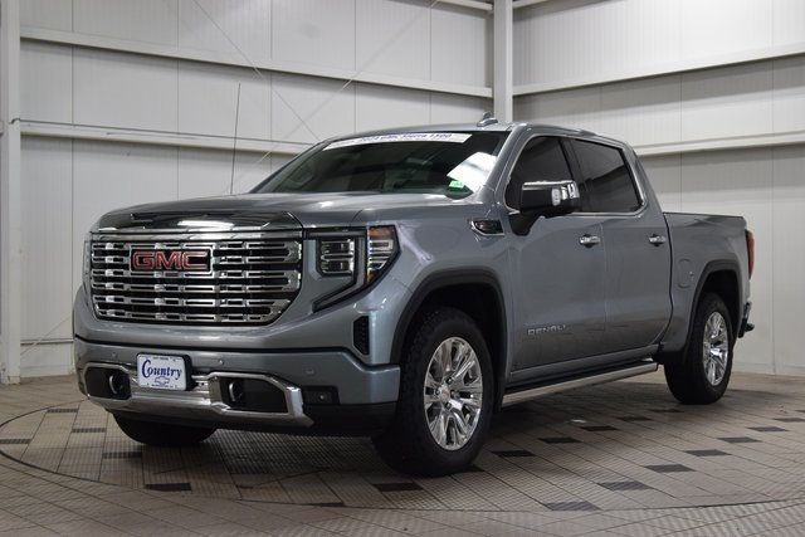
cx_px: 402
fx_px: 1208
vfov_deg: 25.1
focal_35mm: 54
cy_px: 268
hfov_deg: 36.9
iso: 1400
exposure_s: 1/60
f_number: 8
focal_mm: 36
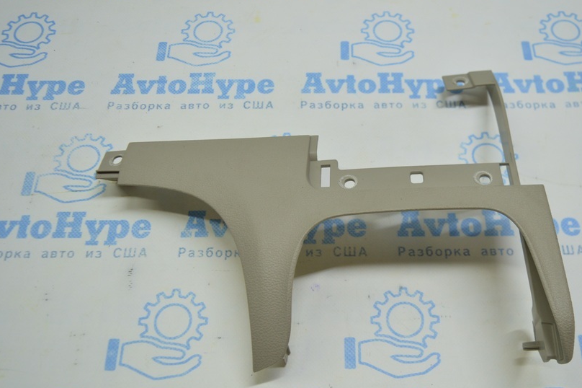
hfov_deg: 50.6
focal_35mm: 38
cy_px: 224
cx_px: 326
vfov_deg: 35.0
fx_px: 614
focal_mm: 20
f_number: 3.5
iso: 400
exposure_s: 1/100
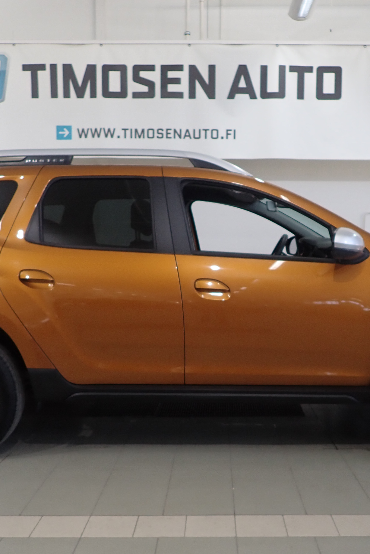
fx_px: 617
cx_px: 218
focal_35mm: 40
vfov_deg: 48.4
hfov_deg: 33.3
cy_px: 310
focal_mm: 4.5
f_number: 2
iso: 100
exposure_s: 1/80
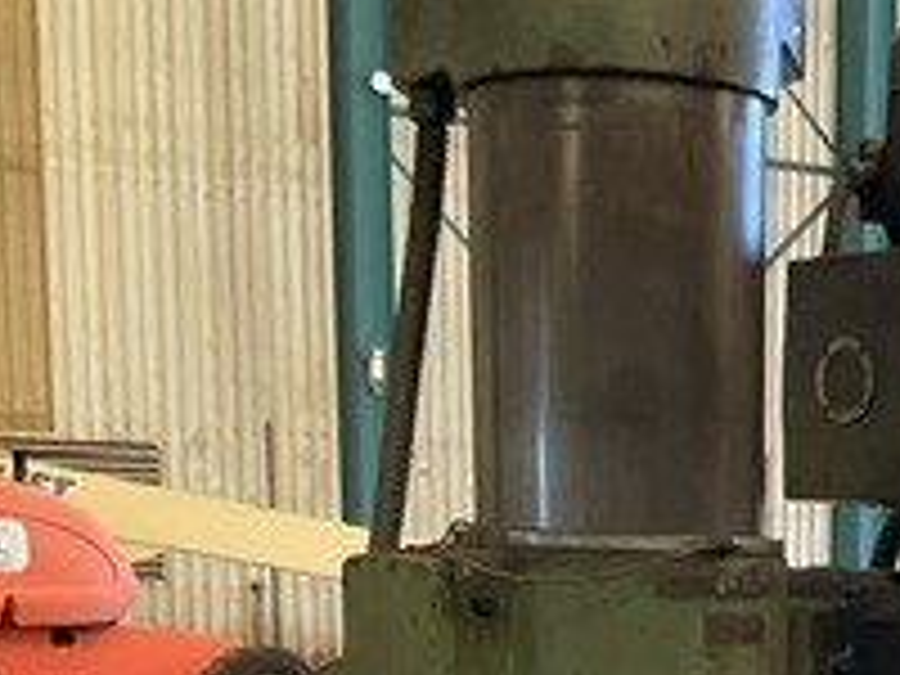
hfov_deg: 20.2
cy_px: 1004
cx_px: 963
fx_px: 2418
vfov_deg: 14.8
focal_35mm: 93
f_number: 1.8
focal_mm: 3
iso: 80
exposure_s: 1/60
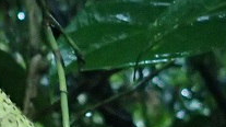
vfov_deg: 9.9
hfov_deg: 15.4
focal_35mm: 121
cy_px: 131
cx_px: -171
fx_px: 724
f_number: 2
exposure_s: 1/15
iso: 800
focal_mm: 4.5
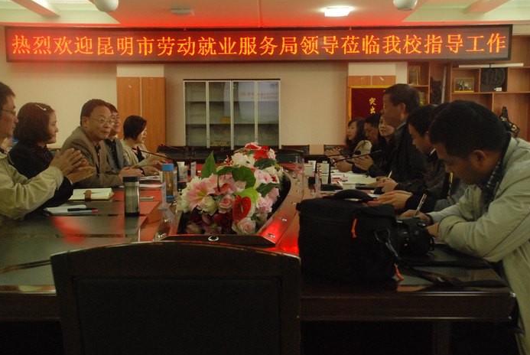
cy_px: 192
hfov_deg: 43.6
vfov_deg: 29.9
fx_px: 663
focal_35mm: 45
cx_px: 263
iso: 1600
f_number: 4
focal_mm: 26
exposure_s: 1/60
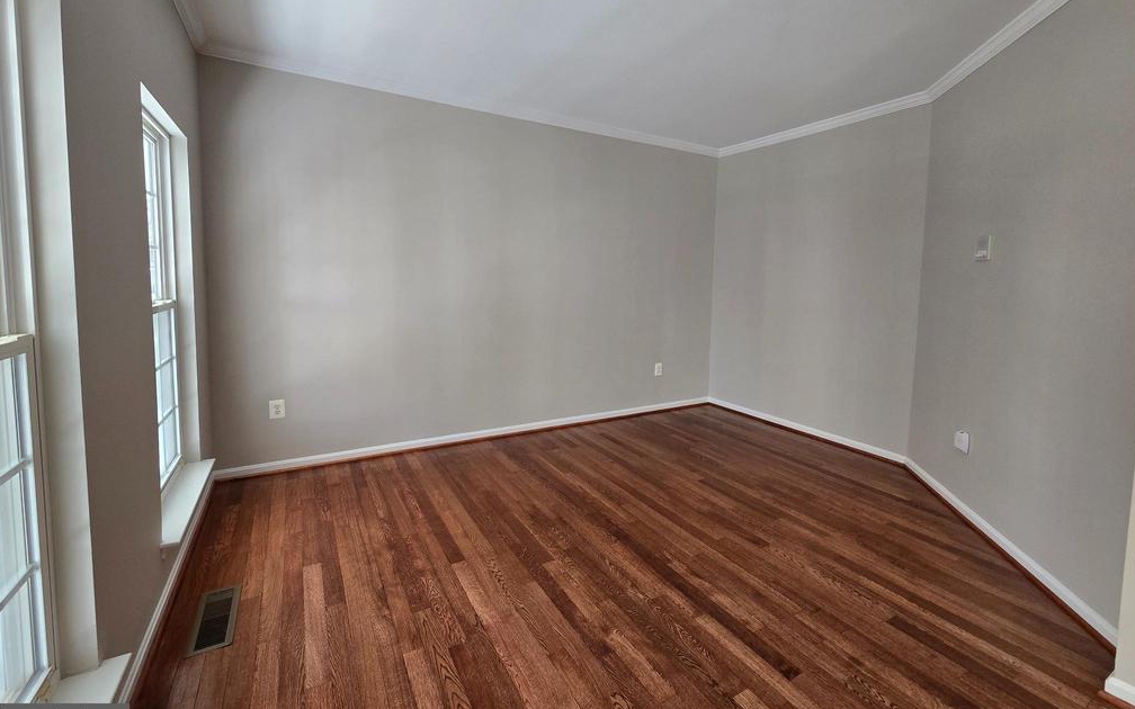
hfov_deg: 105.3
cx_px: 565
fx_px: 433
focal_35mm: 14
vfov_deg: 78.4
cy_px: 317
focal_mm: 2.2
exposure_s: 1/60
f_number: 2.2
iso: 100
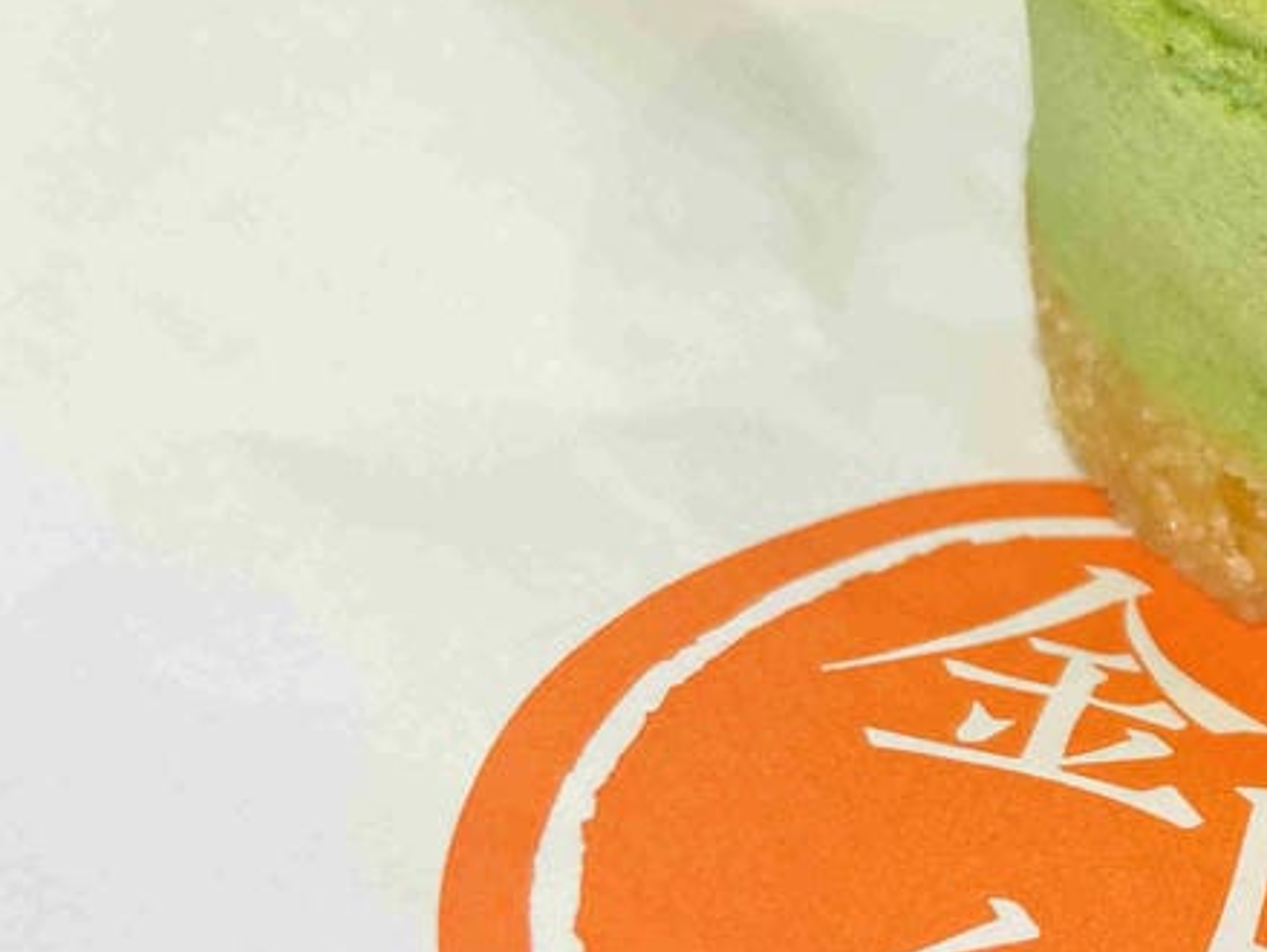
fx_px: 2601
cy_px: 366
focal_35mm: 71
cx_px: 1432
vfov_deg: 20.7
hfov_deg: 25.2
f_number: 1.8
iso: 32
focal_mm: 4.25
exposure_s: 1/195
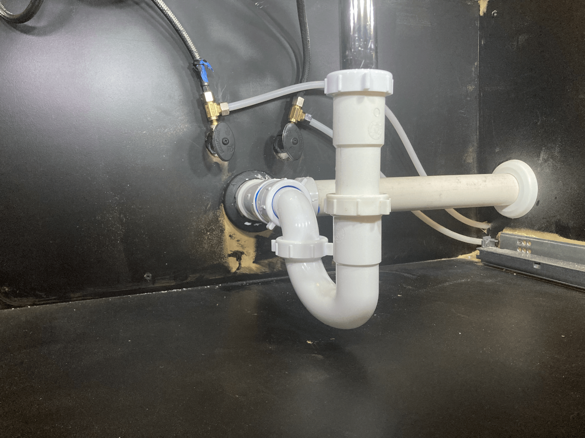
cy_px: 219
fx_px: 473
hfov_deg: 63.4
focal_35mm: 28
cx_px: 292
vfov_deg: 49.7
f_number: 1.8
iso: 320
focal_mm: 3.99
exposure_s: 1/30
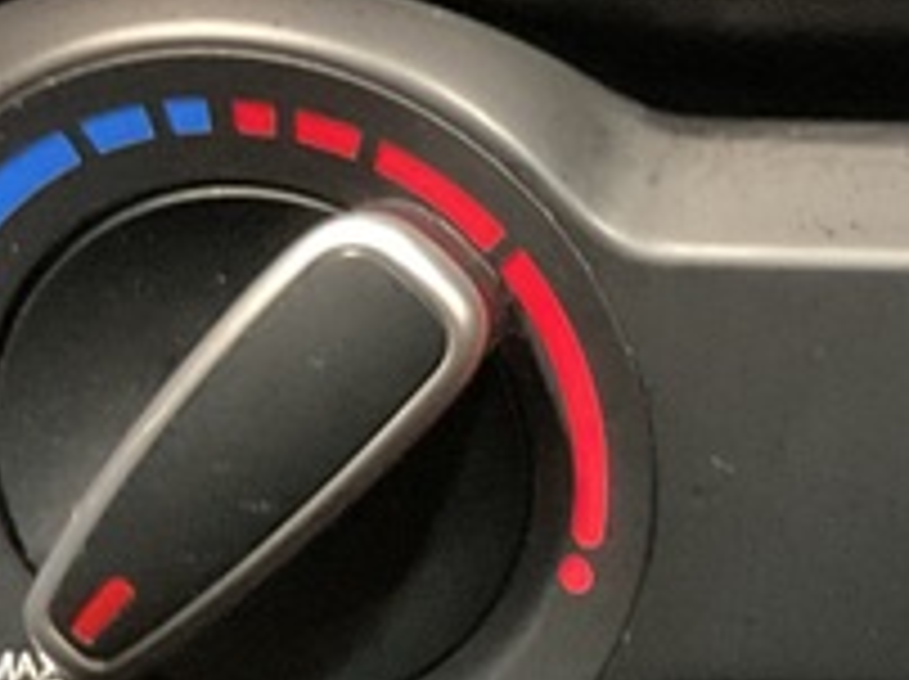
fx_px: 3620
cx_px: 1395
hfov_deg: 13.4
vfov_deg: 10.6
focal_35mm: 138
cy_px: 770
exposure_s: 1/20
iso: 500
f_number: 1.8
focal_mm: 3
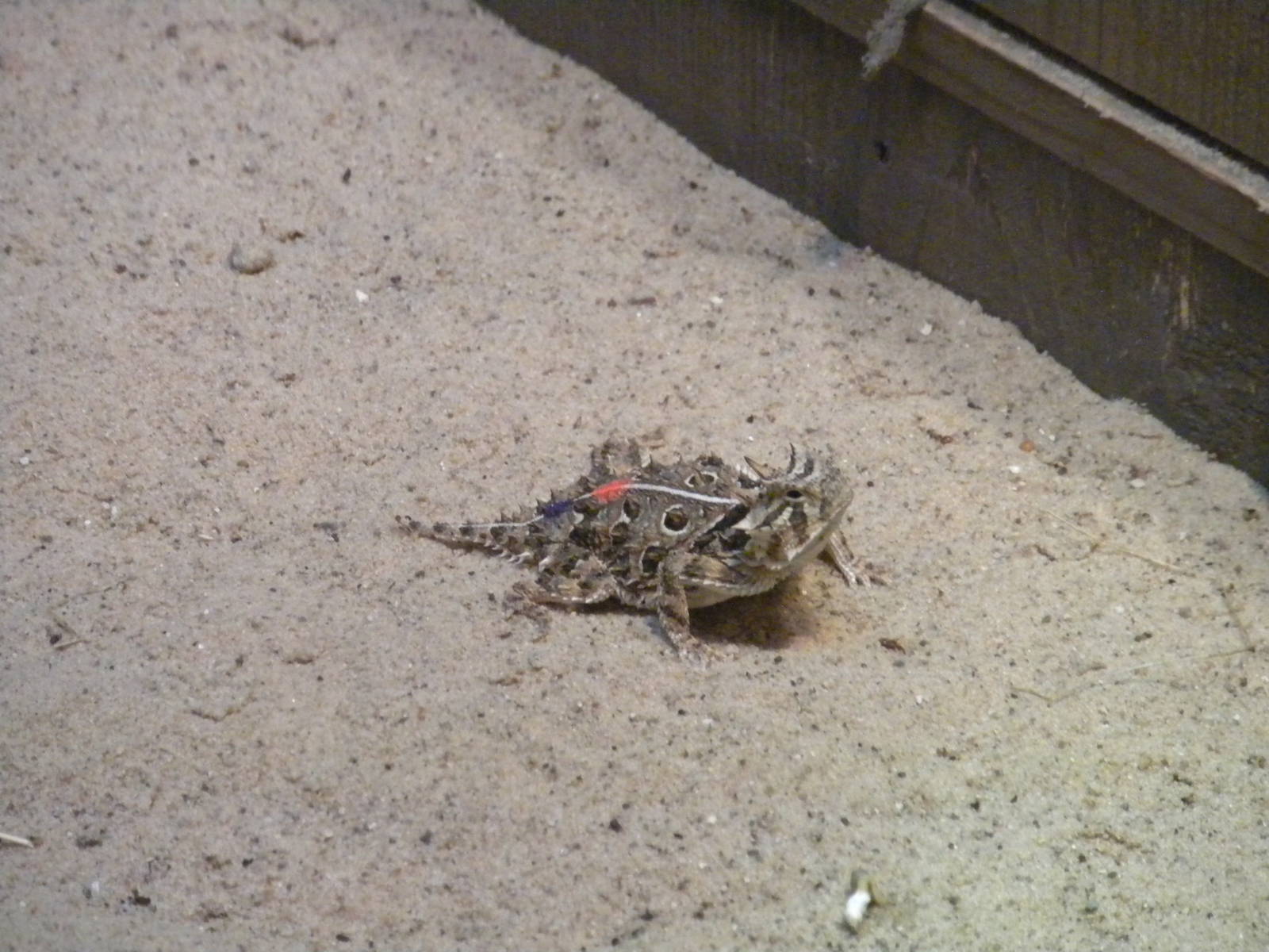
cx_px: 634
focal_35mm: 238
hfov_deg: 8.3
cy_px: 476
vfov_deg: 6.2
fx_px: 8725
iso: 800
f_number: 5.2
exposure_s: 1/128
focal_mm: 42.1
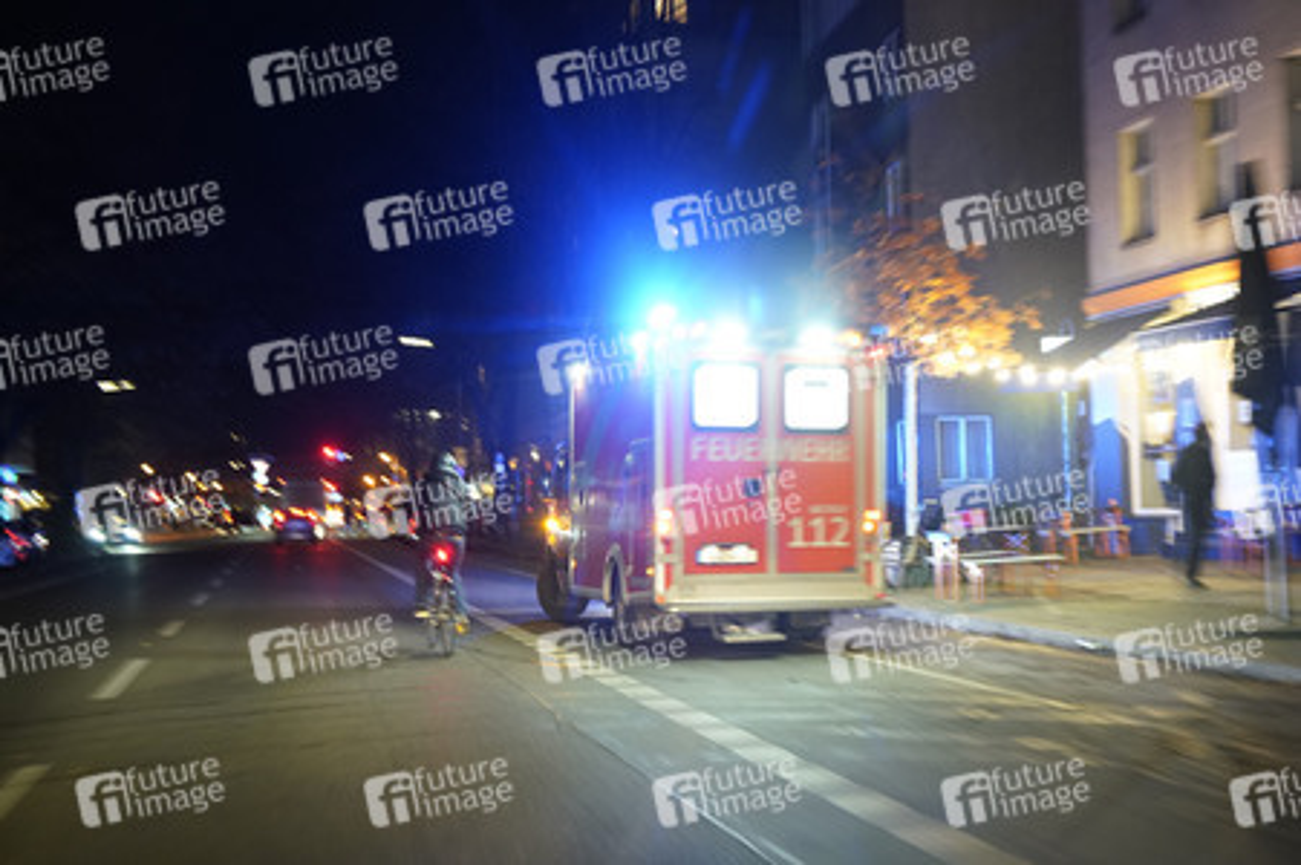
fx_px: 1011
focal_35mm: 28
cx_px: 650
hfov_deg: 65.5
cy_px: 432
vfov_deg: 46.3
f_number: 2.8
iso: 1600
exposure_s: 1/15
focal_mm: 28
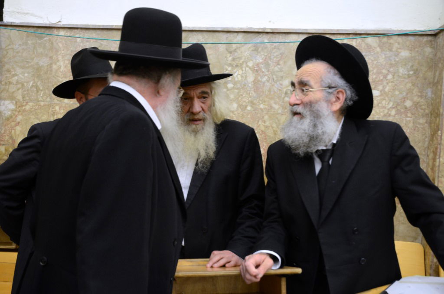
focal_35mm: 33
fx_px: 406
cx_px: 222
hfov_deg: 57.3
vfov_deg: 39.8
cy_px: 147
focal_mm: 22
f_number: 5
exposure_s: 1/125
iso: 1000
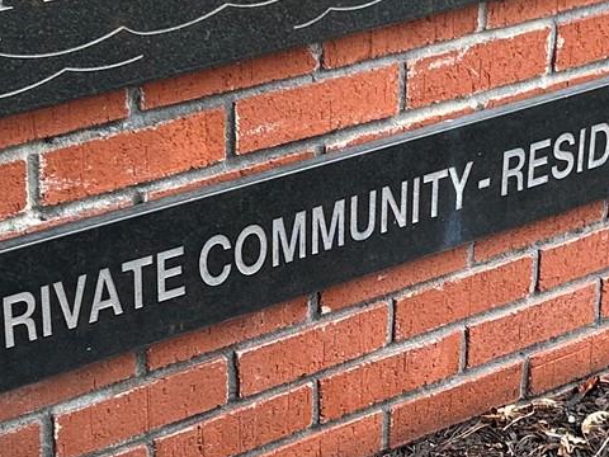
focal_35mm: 111
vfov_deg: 13.3
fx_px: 1953
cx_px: 424
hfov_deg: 17.7
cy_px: 241
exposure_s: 1/237
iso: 40
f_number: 1.5
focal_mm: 5.7
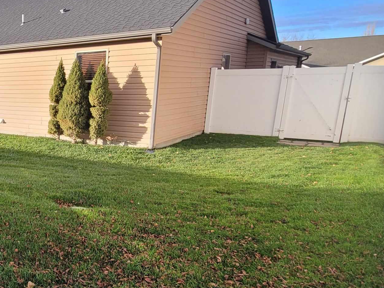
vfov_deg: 44.1
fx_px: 355
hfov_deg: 45.4
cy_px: 164
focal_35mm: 32
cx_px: -21
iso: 64
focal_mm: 2.2
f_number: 2.2
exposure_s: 1/566
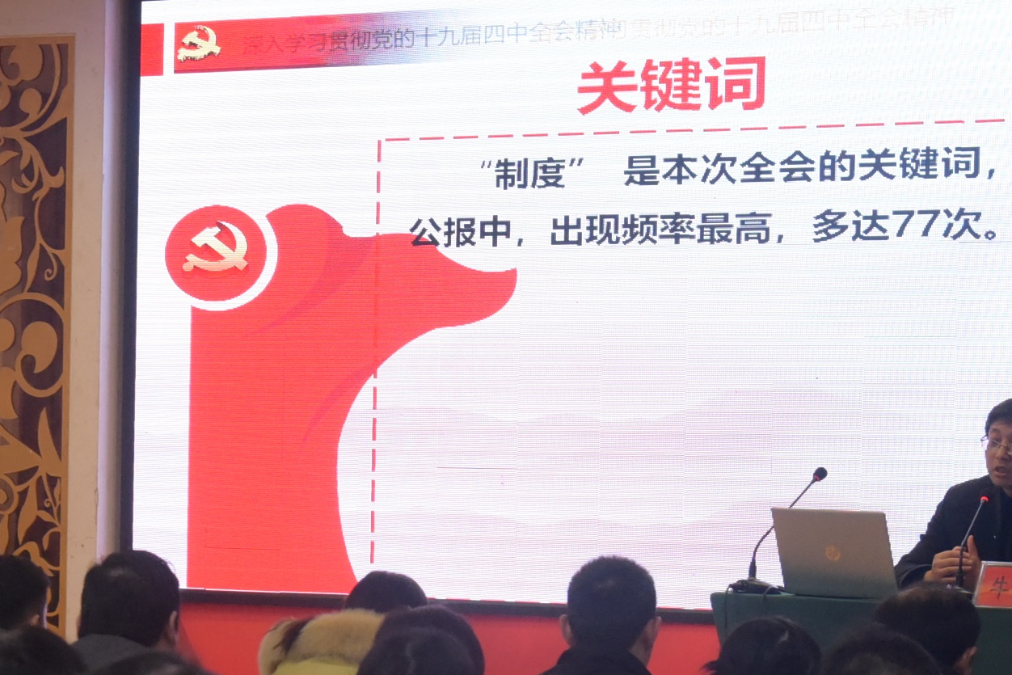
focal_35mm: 147
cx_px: 2
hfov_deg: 13.8
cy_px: 459
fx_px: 4133
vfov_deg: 9.3
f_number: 5.6
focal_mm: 50
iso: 3200
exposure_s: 1/125
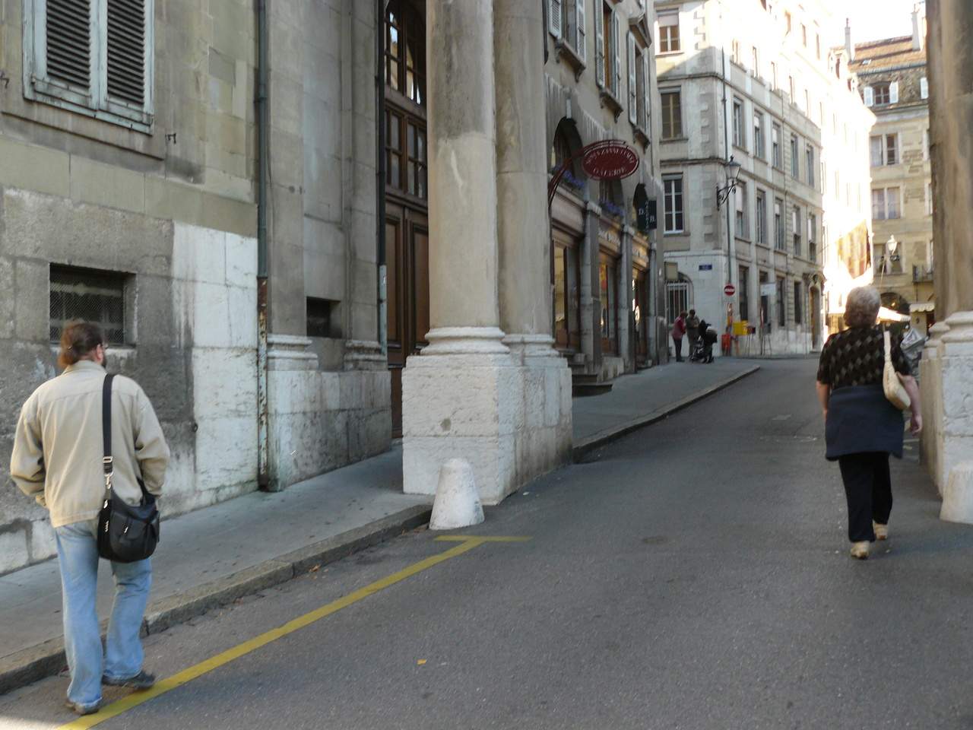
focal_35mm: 36
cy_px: 365
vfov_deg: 39.7
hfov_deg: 51.4
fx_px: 1012
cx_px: 486
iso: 100
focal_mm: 6
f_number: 3.2
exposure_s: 1/100
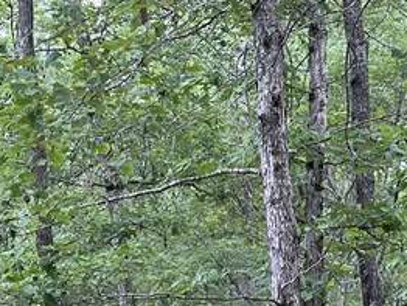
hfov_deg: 15.5
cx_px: 244
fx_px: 1495
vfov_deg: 10.2
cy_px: 721
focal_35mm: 127
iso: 64
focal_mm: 5.1
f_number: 1.6
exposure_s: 1/122
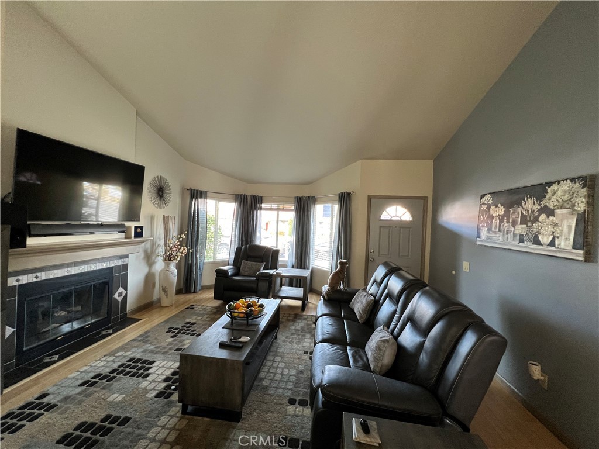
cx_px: 300
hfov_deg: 106.2
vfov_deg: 89.9
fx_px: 225
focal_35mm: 13
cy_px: 224
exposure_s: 1/60
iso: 160
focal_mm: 1.57
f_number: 1.8
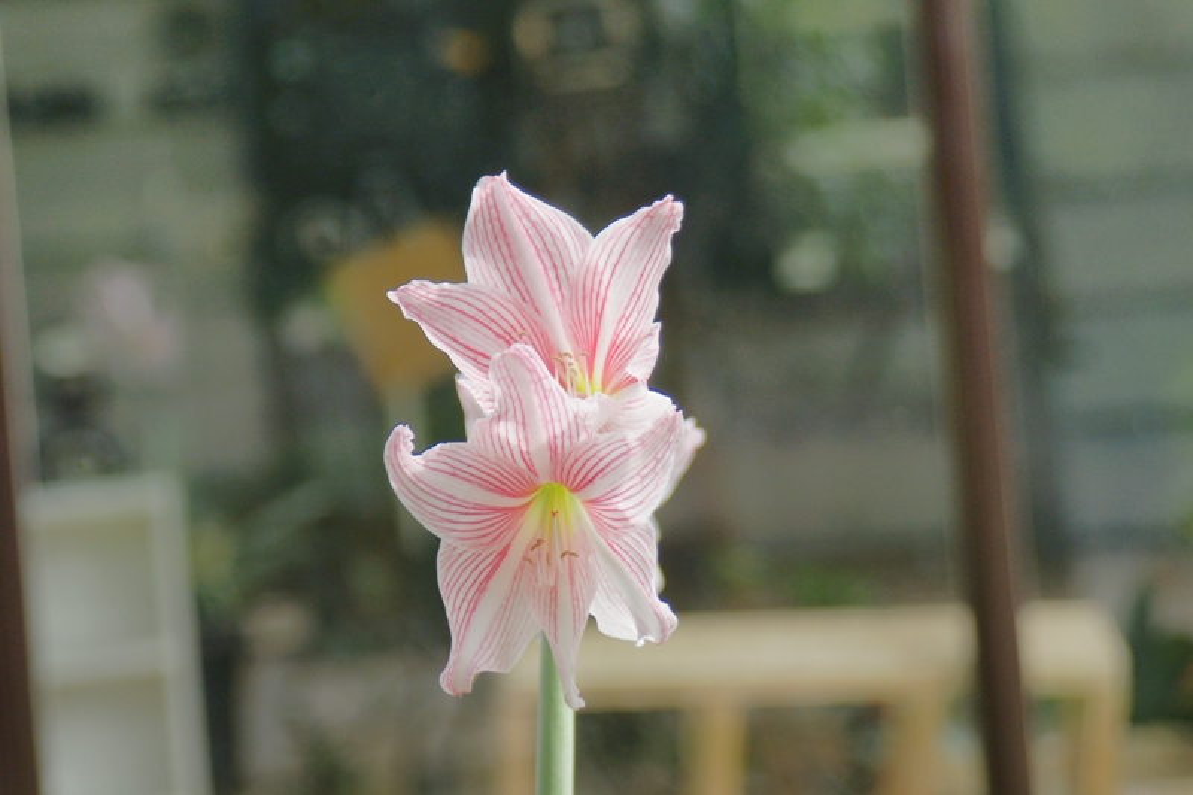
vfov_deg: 10.7
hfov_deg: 16.1
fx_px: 4224
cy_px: 398
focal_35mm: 128
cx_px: 596
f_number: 4.5
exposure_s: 1/800
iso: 200
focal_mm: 85
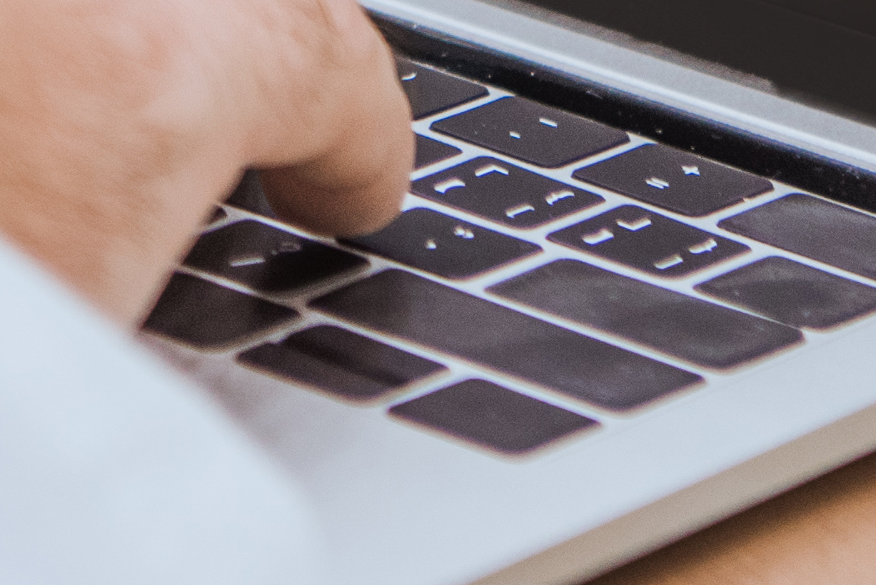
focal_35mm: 372
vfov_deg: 3.6
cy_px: -809
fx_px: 9055
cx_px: -197
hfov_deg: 5.5
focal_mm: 62
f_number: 3.5
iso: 400
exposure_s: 1/200
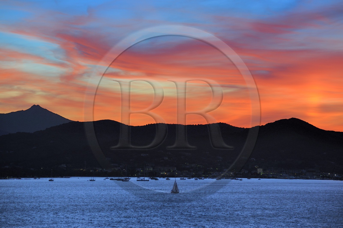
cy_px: 114
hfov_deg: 16.4
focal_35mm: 125
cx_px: 172
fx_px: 1191
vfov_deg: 11.0
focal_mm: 125
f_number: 5
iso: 800
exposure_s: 1/50
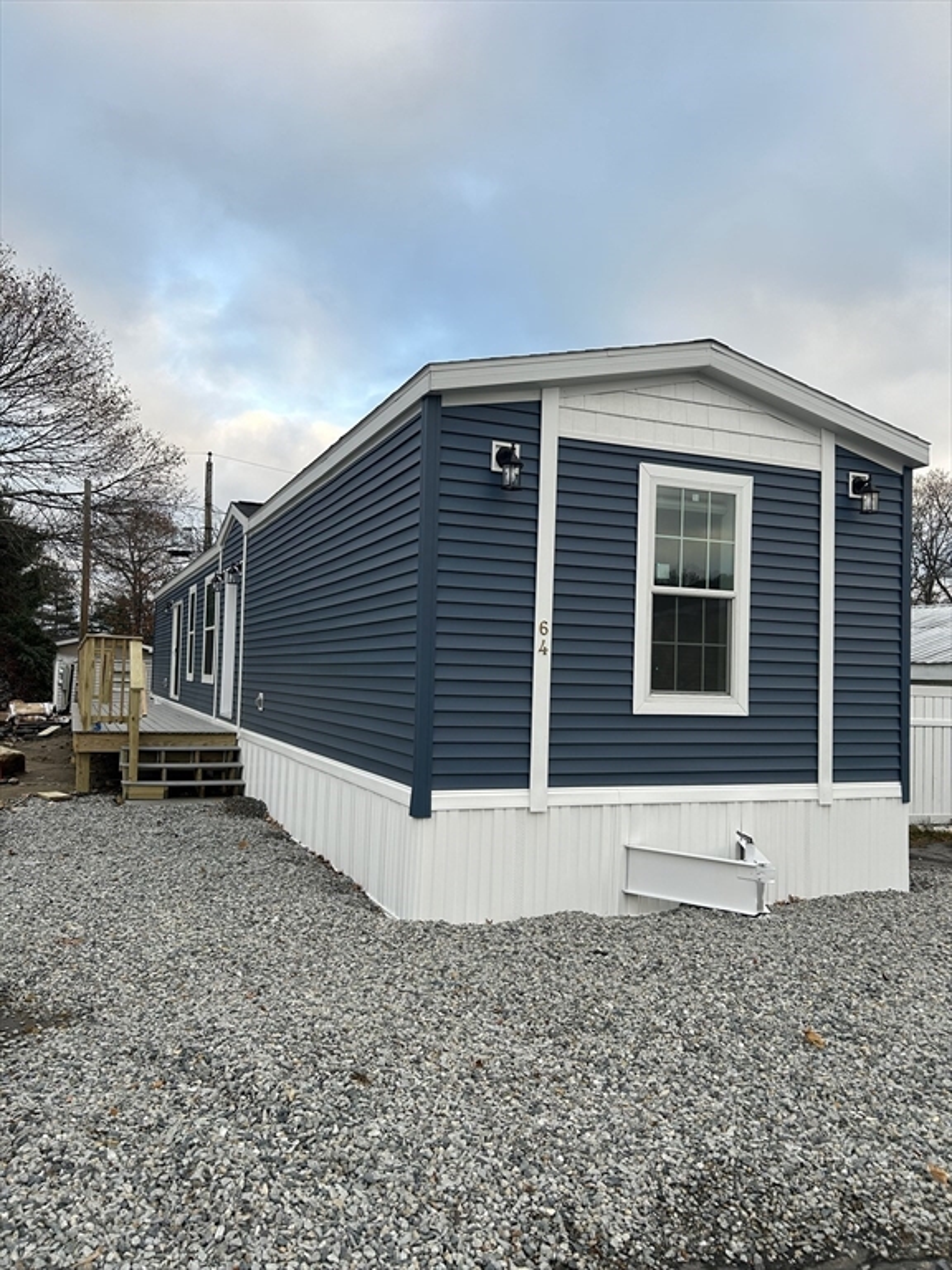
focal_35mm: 26
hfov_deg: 53.1
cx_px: 476
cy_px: 635
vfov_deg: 67.3
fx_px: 953
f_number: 1.5
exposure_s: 1/478
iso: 50
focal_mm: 5.7
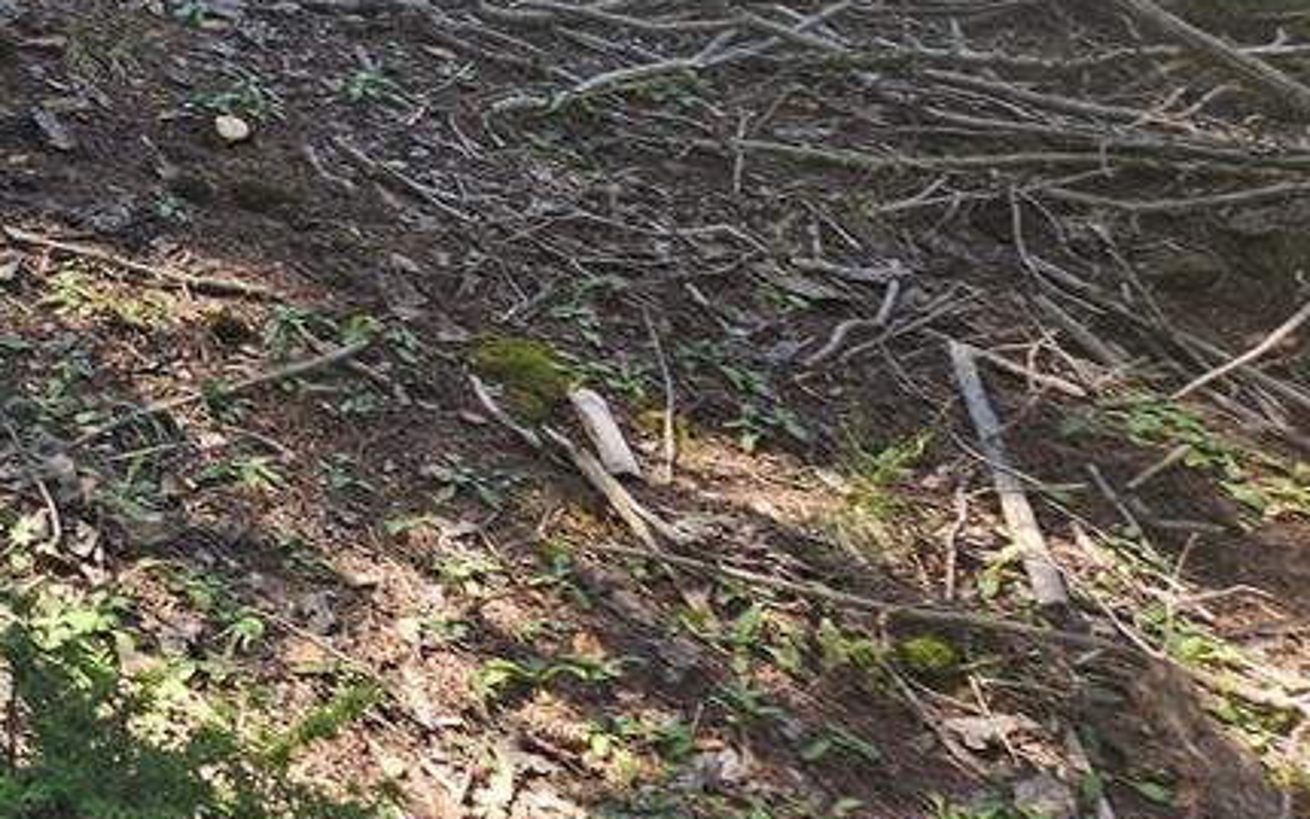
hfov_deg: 30.6
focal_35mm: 58
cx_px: -201
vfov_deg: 21.7
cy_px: 35
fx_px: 2071
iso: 50
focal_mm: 5.4
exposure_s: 1/180
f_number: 1.8
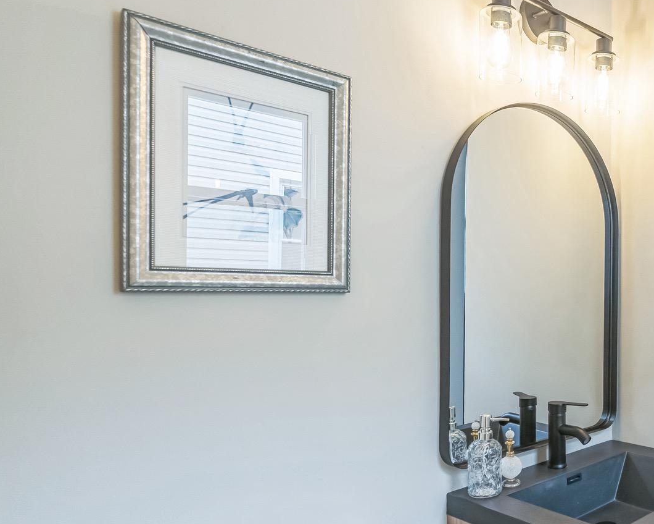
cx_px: 629
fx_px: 579
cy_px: 294
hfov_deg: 49.9
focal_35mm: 30
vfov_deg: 48.5
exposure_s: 1/125
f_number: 5.6
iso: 640
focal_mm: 16.5
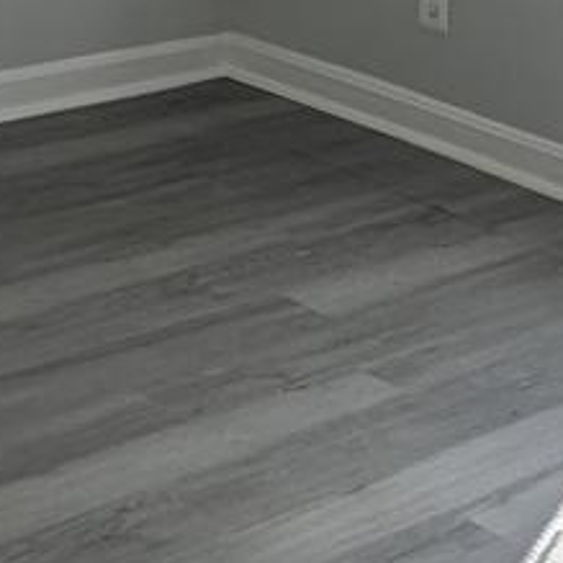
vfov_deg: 16.8
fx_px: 1822
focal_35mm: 99
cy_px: -126
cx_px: 877
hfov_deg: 15.9
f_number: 1.95
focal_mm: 2.23
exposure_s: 1/569
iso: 39
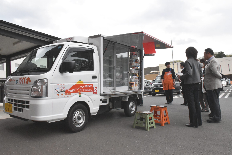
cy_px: 78
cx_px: 116
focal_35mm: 27
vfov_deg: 47.9
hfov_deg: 67.4
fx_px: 174
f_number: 14
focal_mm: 18
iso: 6400
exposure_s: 1/800
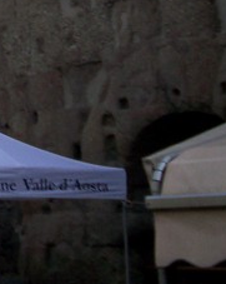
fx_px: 1039
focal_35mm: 124
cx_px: -257
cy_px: -63
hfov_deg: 11.0
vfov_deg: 15.0
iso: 100
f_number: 4.5
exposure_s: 1/455
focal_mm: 5.9
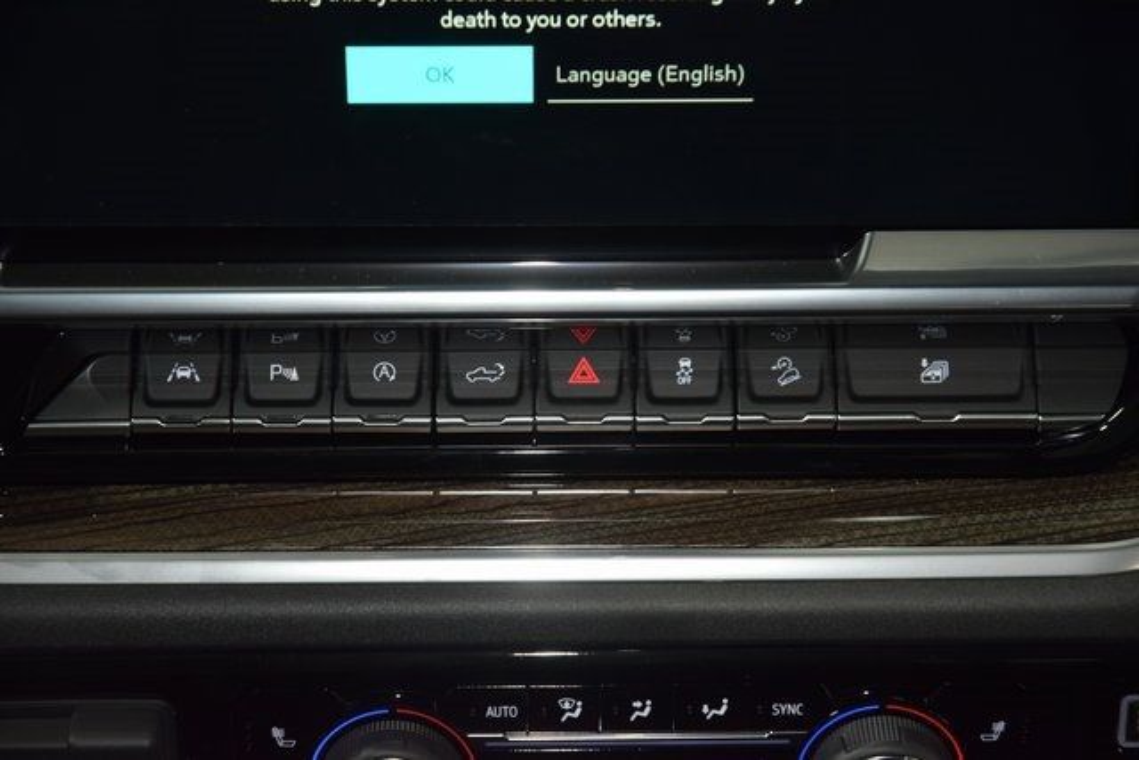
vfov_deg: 13.0
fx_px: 3323
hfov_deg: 19.5
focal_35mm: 105
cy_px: 380
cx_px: 570
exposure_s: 1/40
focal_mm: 70
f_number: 4.5
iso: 1400
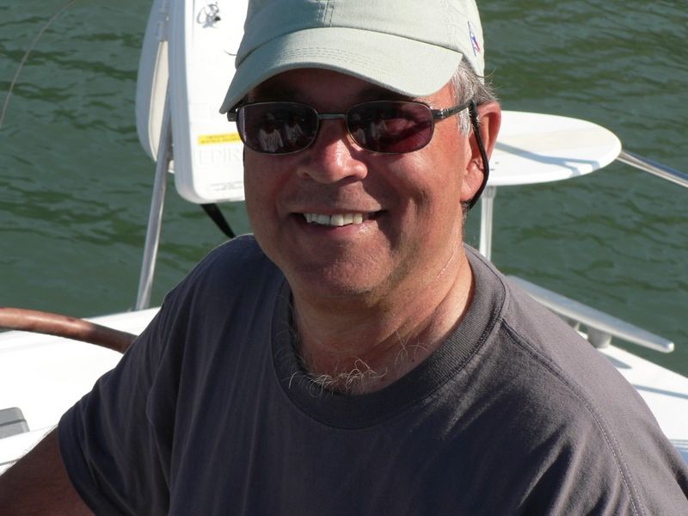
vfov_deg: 14.2
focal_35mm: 104
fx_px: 2067
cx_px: 344
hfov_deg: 18.9
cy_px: 258
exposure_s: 1/500
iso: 80
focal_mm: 17.3
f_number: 4.5
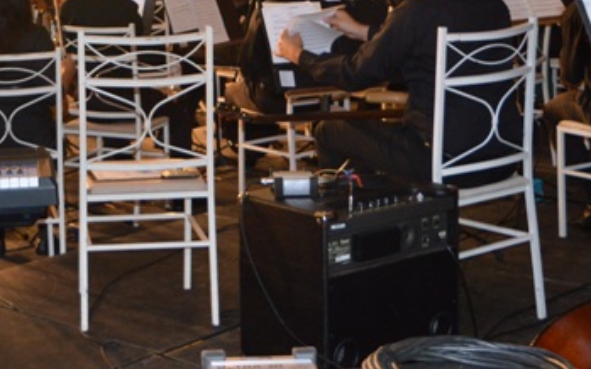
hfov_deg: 24.2
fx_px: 1353
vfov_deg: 15.0
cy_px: -80
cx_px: 95
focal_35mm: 84
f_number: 4
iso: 1250
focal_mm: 24
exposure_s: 1/60
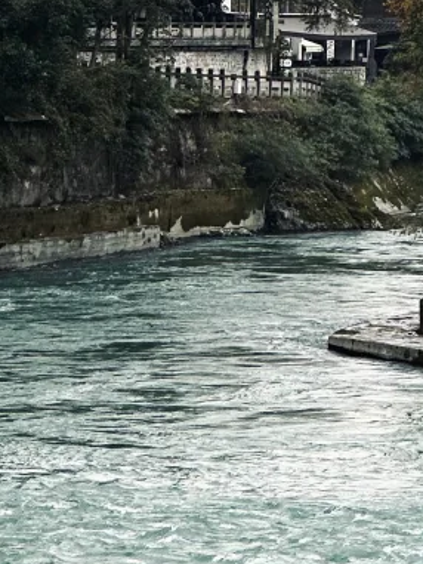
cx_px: 704
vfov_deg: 6.8
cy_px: -18
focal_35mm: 291
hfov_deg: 5.1
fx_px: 4739
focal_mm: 9
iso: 32
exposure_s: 1/99
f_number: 2.8
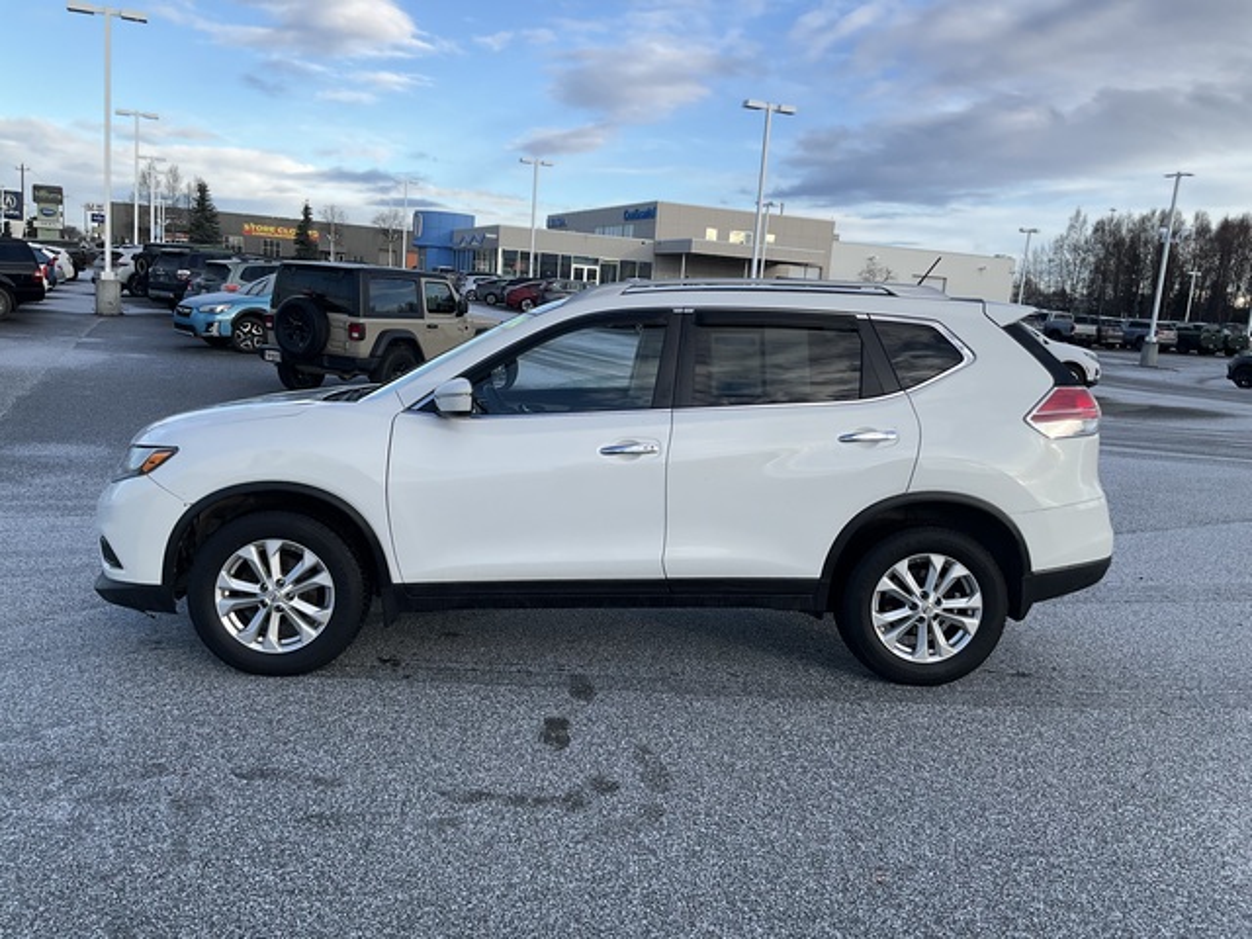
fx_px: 1049
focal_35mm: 29
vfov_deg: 48.2
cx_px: 626
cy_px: 470
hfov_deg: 61.7
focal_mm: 3
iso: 25
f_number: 1.8
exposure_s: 1/912
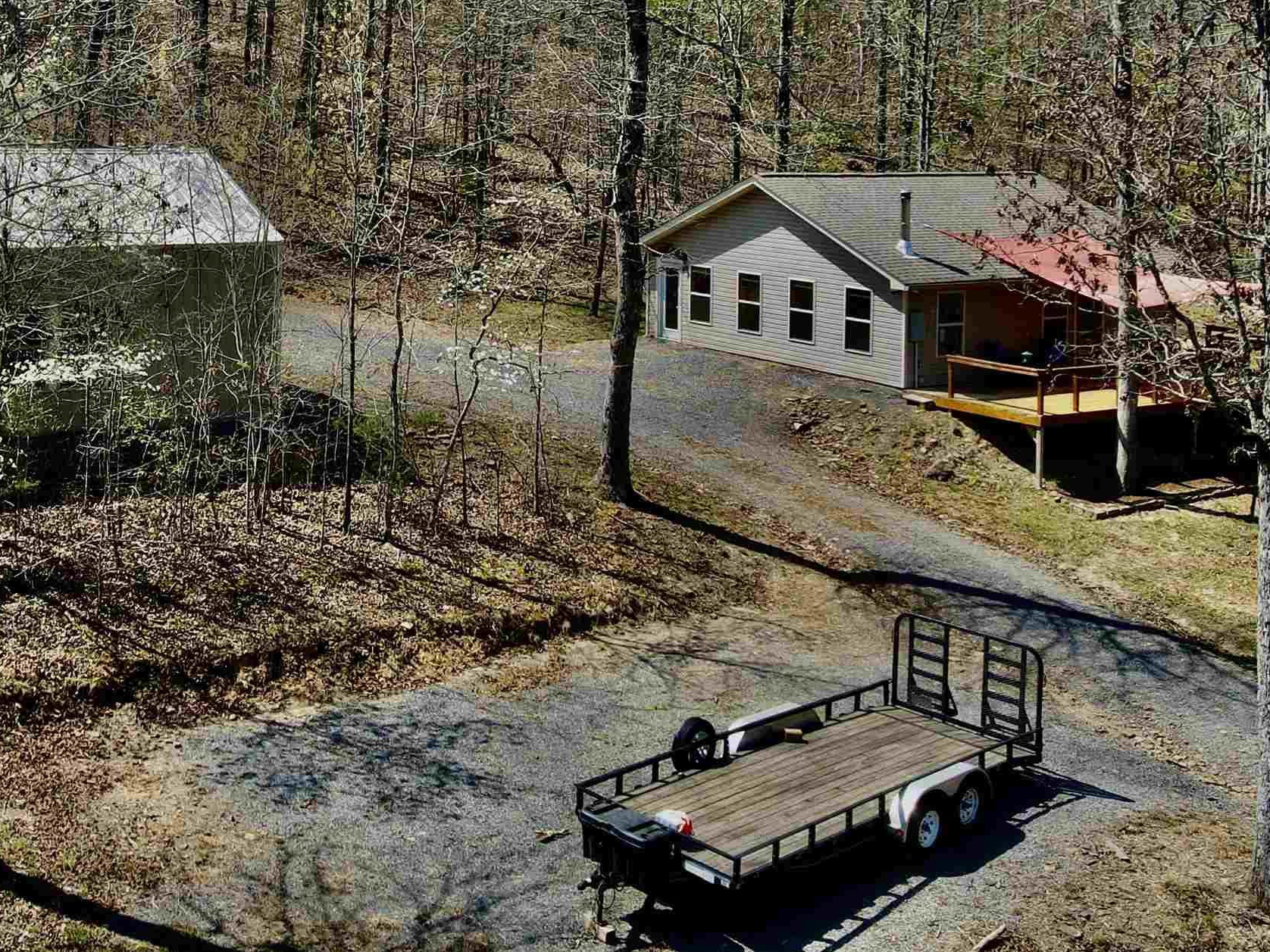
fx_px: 1614
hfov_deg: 42.3
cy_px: 120
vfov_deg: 31.5
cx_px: 402
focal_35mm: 44
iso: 100
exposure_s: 1/400
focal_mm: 4.5
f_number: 2.8
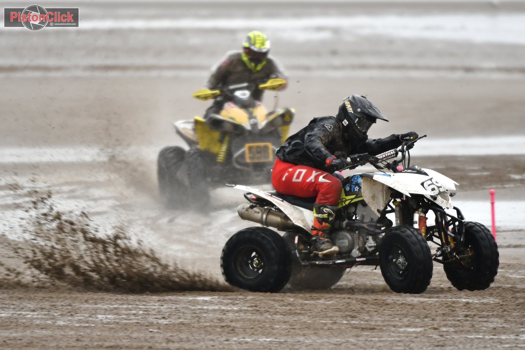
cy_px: 175
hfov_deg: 3.4
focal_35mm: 600
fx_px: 8749
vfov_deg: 2.3
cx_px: 262
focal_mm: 400
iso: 900
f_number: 4
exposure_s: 1/500
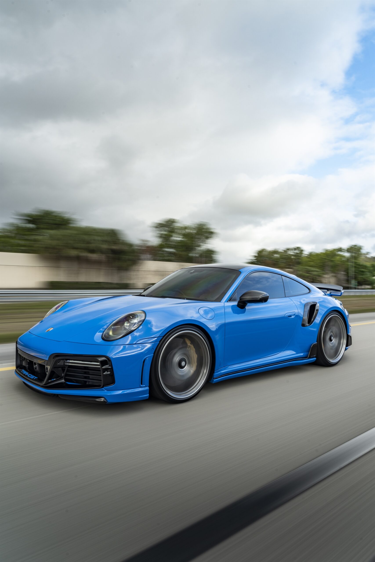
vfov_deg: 73.7
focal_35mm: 24
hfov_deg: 53.1
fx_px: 375
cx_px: 188
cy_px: 281
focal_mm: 24
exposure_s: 1/13
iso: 80
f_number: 18
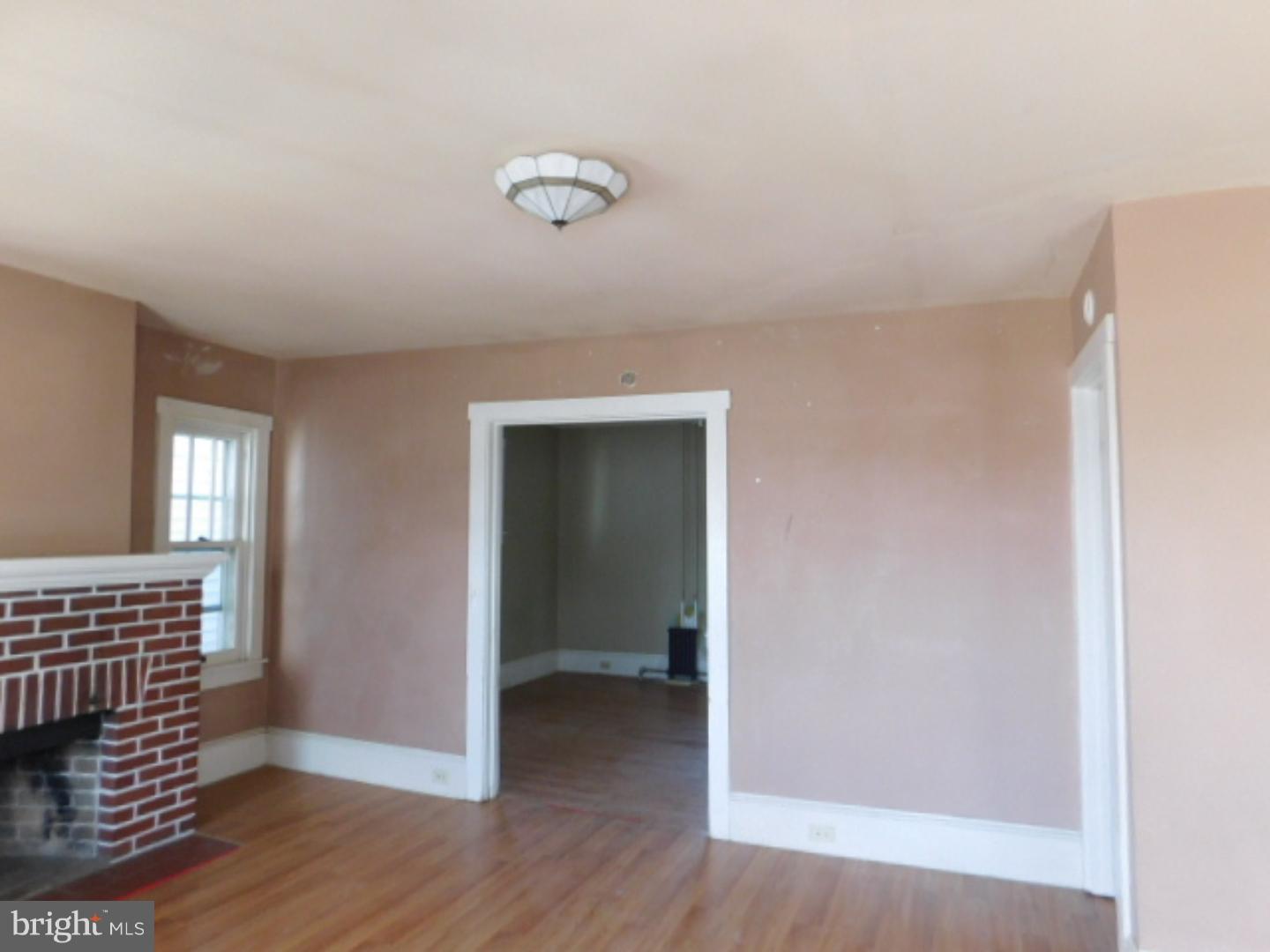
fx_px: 844
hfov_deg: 73.9
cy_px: 476
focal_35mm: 23
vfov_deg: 58.9
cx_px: 635
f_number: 3
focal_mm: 4
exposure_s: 1/30
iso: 200
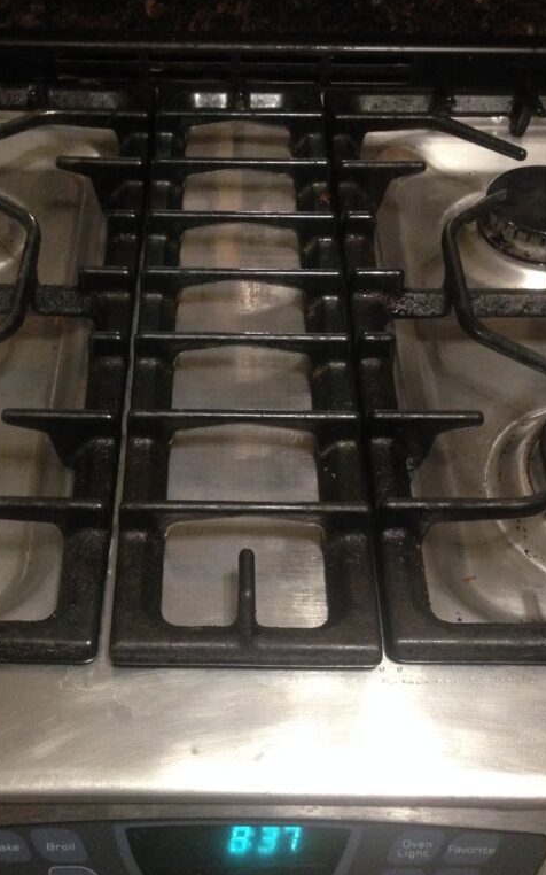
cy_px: 435
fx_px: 1119
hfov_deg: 27.4
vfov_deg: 42.7
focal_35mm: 47
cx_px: 221
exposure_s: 1/15
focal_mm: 4.12
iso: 400
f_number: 2.4
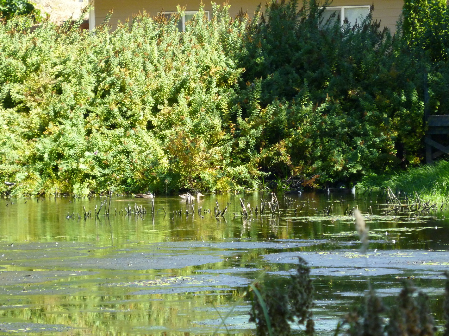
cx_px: 224
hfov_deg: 7.9
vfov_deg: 5.9
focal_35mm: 251
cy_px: 168
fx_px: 3255
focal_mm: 36
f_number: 5.9
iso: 250
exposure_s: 1/125
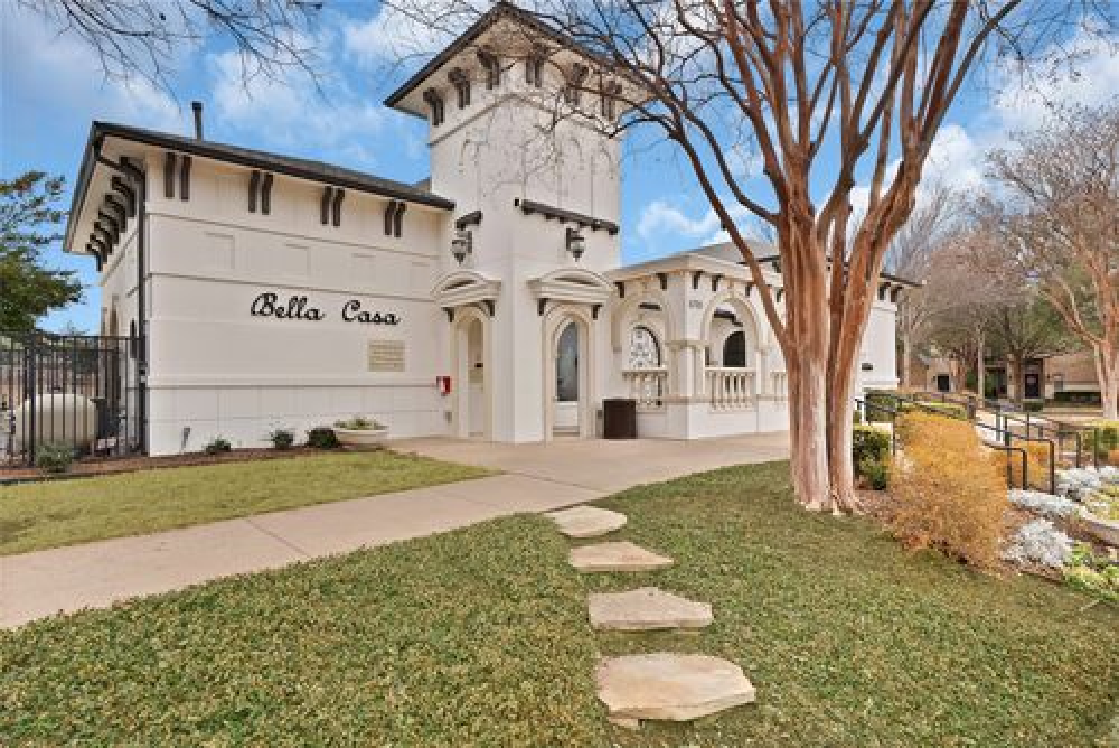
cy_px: 374
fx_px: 560
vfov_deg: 67.5
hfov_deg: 90.0
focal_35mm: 18
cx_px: 560
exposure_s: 1/80
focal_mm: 18
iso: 640
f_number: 9
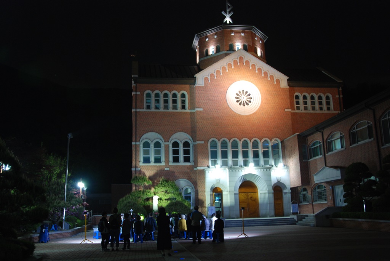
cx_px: 195
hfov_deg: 53.1
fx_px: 390
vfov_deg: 37.0
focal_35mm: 36
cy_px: 130
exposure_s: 1/5
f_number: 3.8
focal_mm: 24
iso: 400
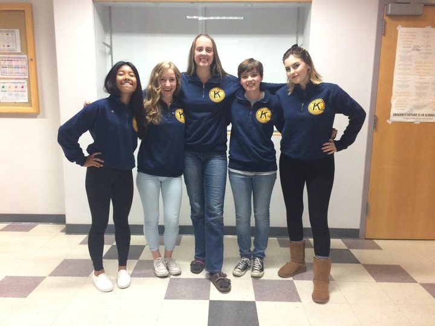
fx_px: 364
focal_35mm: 29
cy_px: 163
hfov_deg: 61.7
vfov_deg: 48.2
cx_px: 218
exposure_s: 1/30
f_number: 2.2
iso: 200
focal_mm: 4.15
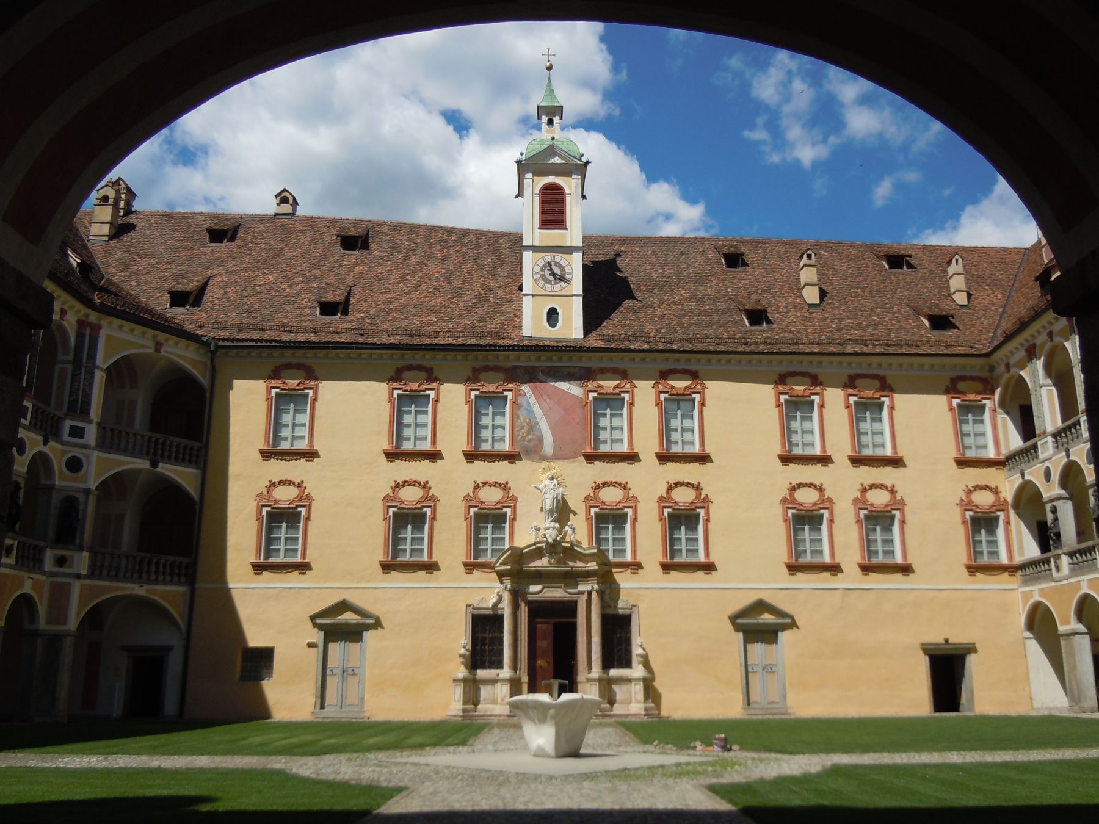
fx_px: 952
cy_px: 412
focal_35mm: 30
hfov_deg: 60.0
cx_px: 550
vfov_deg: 46.8
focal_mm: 5.4
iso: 100
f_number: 7
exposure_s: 1/400
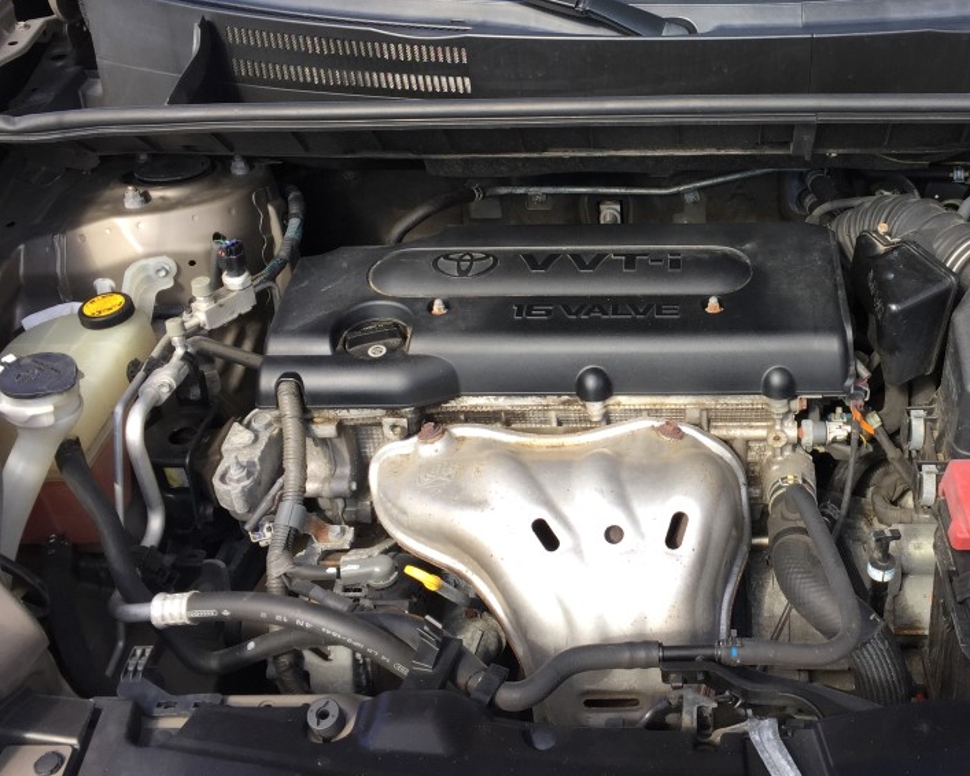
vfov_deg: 36.3
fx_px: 1177
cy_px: 293
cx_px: 682
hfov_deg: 43.8
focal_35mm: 41
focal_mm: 4.15
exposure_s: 1/262
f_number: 2.2
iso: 32
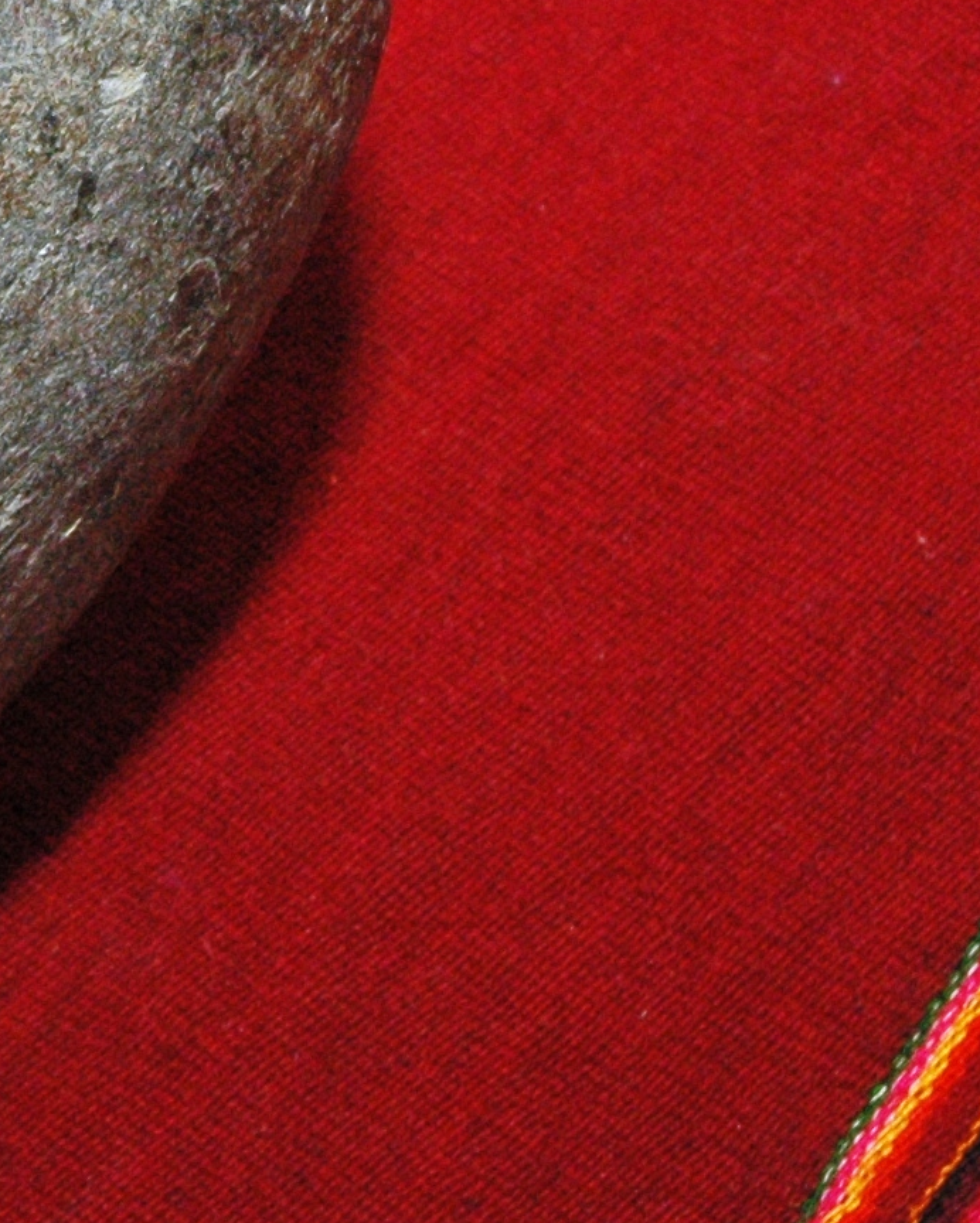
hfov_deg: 8.0
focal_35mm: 186
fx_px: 6739
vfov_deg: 10.3
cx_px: -892
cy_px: 117
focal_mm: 38
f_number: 13
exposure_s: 1/125
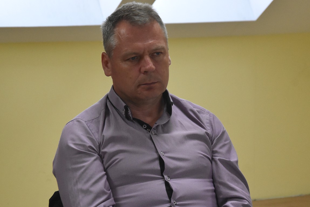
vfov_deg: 9.3
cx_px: 167
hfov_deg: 13.9
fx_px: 1274
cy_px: 128
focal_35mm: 148
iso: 3200
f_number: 5.3
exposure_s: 1/400
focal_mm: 70
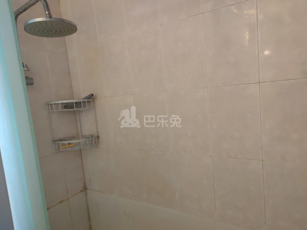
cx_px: 150
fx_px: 222
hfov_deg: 69.4
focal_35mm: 25
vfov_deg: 54.9
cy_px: 117
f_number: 1.69
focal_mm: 6.72
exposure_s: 1/50
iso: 1848
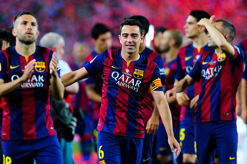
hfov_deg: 5.2
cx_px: 124
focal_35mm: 400
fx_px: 2743
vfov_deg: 3.4
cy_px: 82
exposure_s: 1/640
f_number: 3.2
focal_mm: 400
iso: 2000
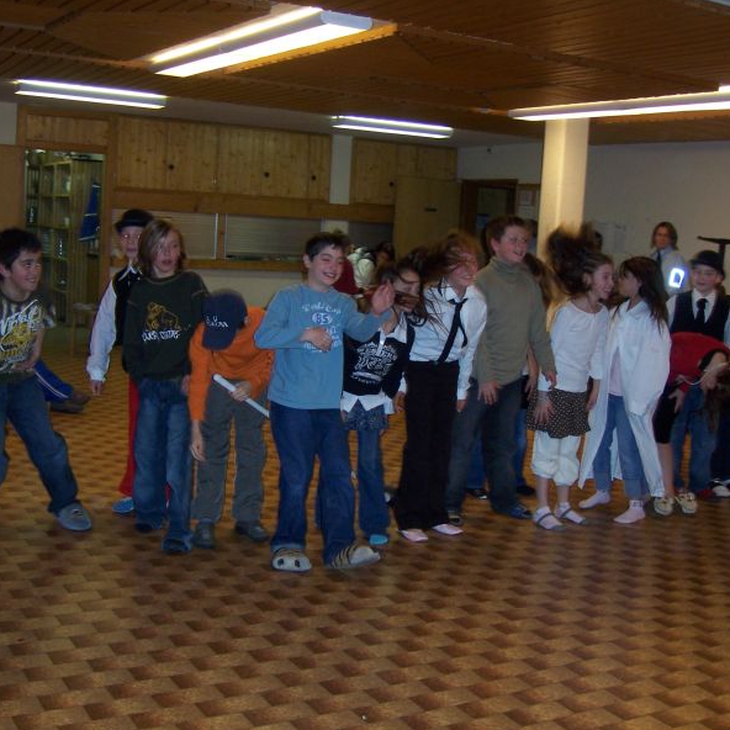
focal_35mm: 43
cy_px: 366
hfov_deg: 39.2
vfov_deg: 39.2
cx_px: 369
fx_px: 1026
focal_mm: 6.2
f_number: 2.8
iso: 125
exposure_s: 1/60
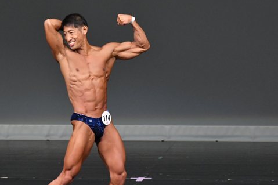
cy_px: 115
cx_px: 123
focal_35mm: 510
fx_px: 3937
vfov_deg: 2.7
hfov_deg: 4.0
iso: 4000
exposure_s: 1/400
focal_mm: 210
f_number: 5.6
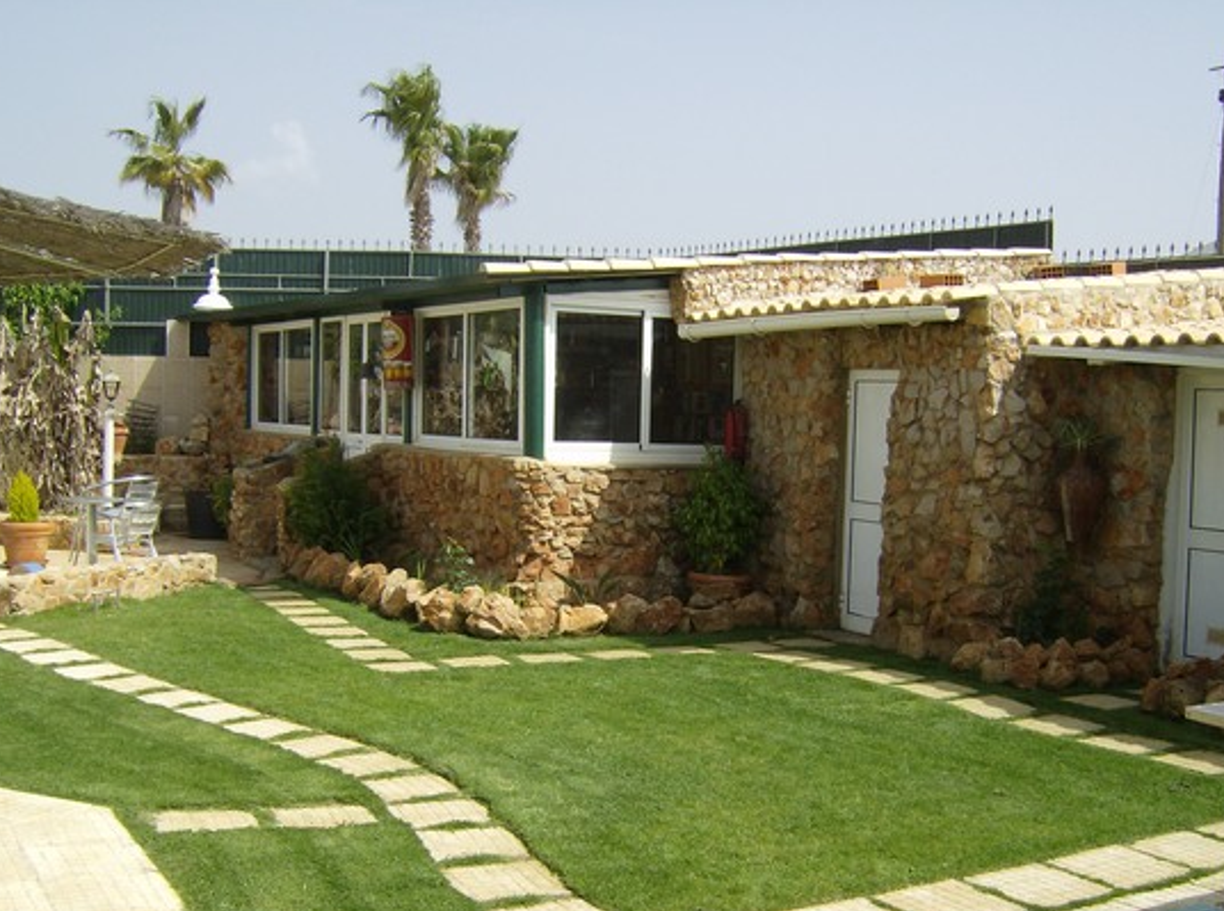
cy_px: 540
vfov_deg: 33.4
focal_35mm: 43
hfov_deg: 43.9
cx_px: 658
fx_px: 1516
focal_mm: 6
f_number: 4.7
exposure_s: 1/582
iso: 100
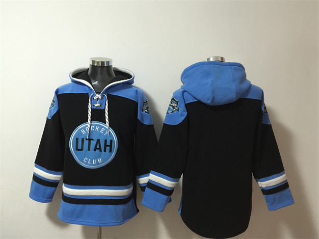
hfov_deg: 61.7
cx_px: 160
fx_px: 267
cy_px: 120
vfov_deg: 48.2
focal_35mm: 29
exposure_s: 1/8
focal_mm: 4.15
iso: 125
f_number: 2.2
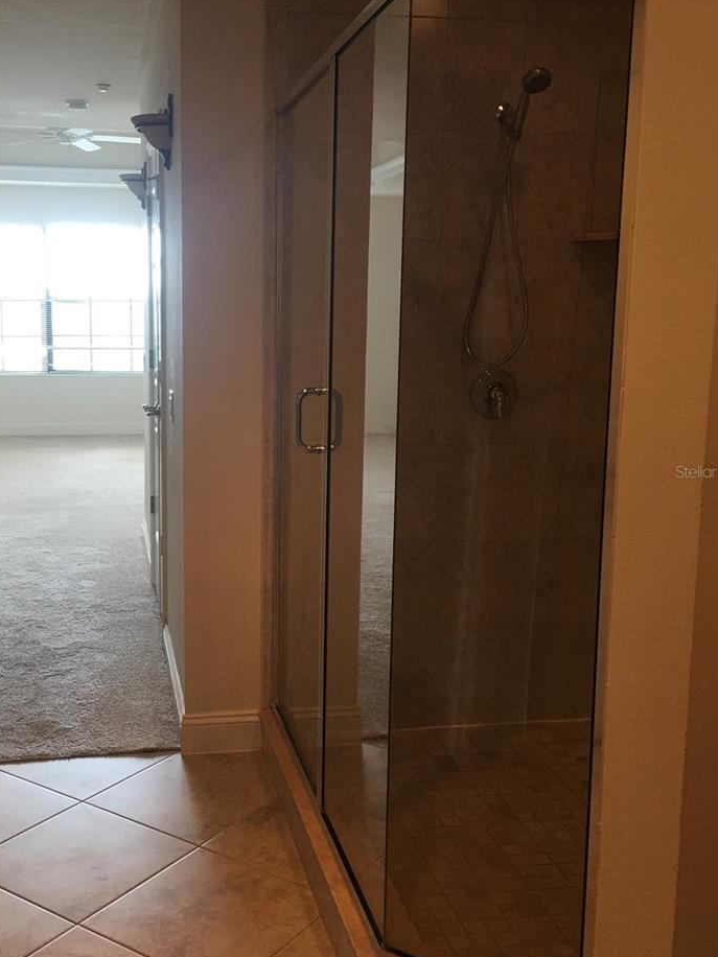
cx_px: 279
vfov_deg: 49.0
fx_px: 1051
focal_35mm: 38
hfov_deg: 37.5
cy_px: 471
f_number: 2.2
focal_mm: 4.15
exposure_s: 1/30
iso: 25
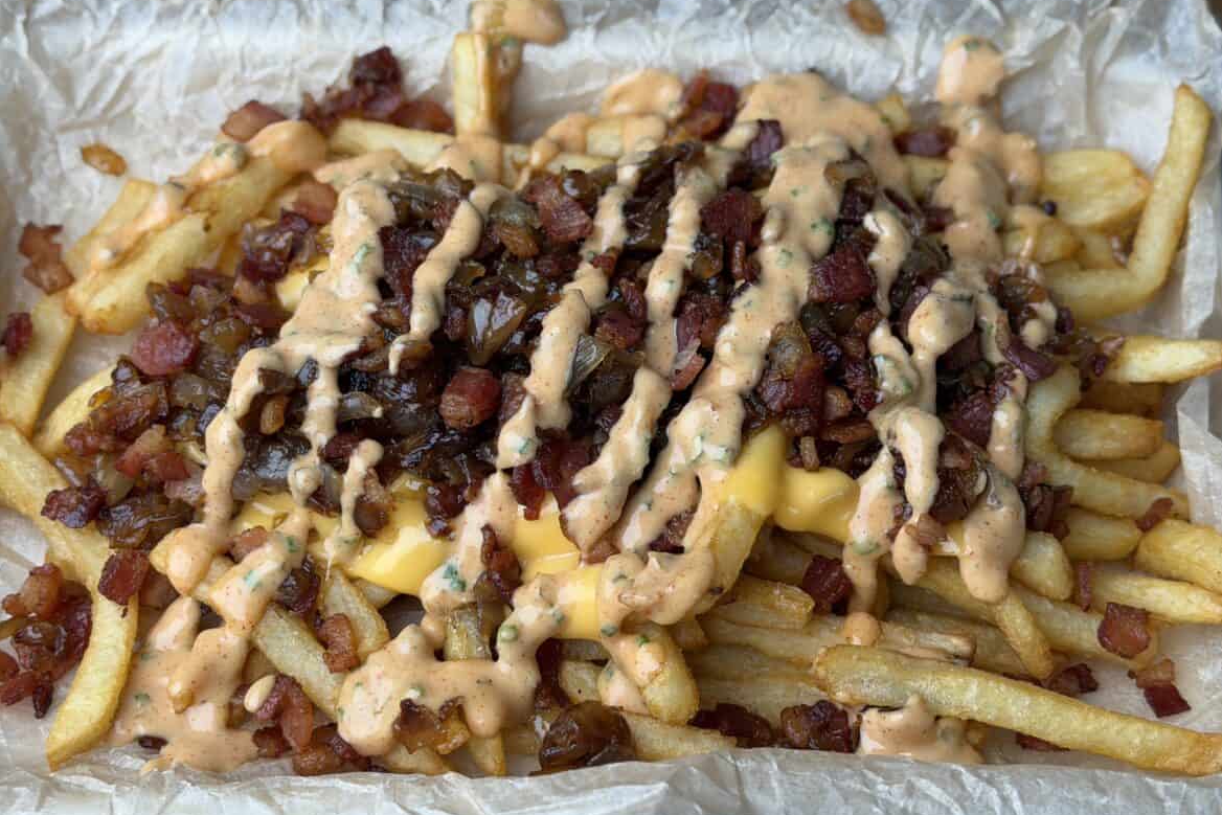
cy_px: 410
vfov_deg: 27.0
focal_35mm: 50
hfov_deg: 39.6
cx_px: 611
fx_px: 1697
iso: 64
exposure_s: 1/266
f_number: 1.78
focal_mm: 6.76
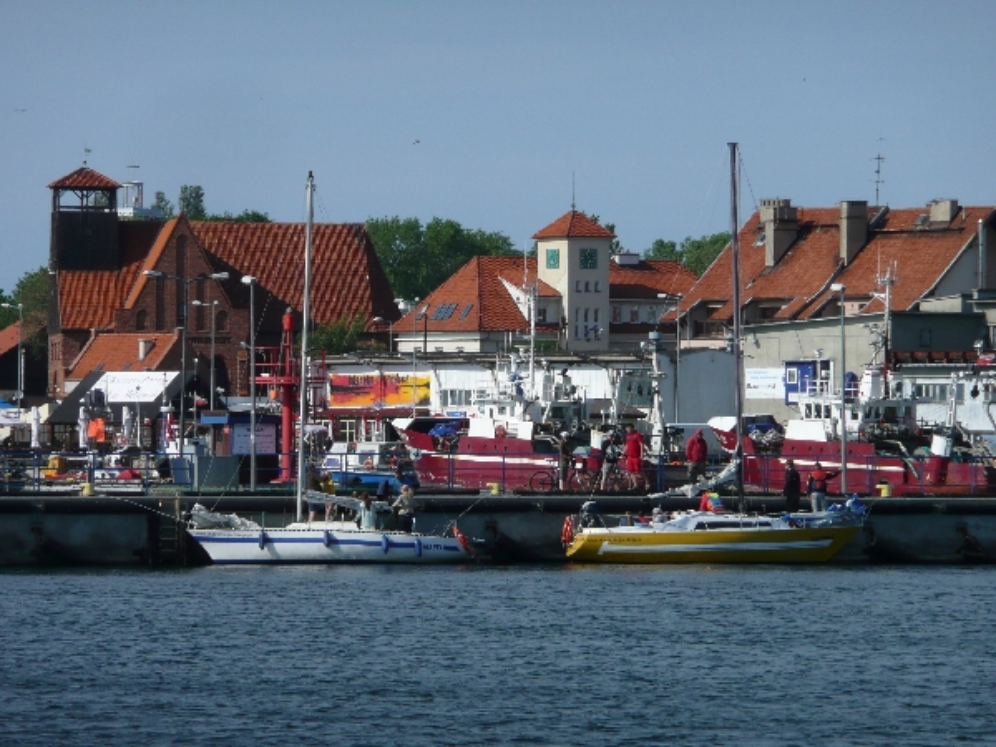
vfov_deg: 5.3
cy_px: 374
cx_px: 498
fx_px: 8056
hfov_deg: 7.1
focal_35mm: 280
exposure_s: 1/800
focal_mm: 46
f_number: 4.9
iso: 100
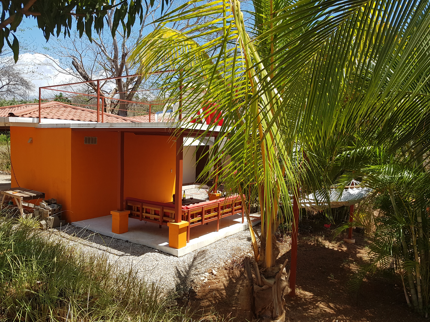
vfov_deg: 53.1
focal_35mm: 26
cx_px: 215
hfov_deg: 67.3
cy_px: 161
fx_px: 323
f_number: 1.7
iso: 50
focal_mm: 4.2
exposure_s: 1/1600
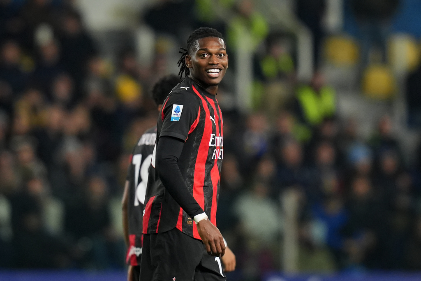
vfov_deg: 3.4
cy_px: 140
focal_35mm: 400
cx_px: 210
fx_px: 4678
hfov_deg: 5.2
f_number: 3.2
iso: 2500
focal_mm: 400
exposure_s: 1/1600
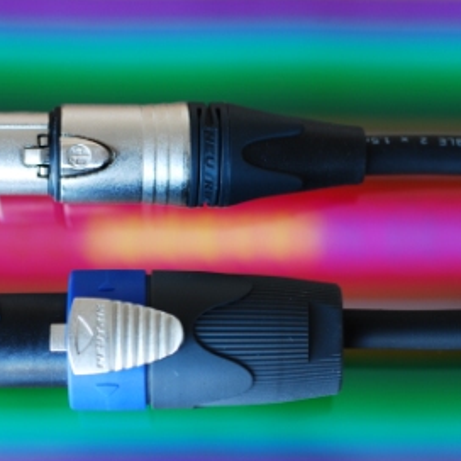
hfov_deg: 13.8
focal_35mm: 126
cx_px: 244
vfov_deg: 13.8
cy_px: 249
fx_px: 1898
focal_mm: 60
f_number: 5.6
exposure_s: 1/4
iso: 100
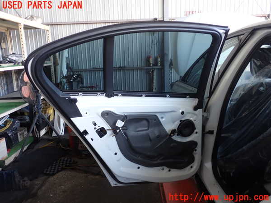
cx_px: 136
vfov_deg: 46.8
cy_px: 102
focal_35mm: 30
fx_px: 235
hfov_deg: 60.0
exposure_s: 1/60
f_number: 2.3
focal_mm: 5.4
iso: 160
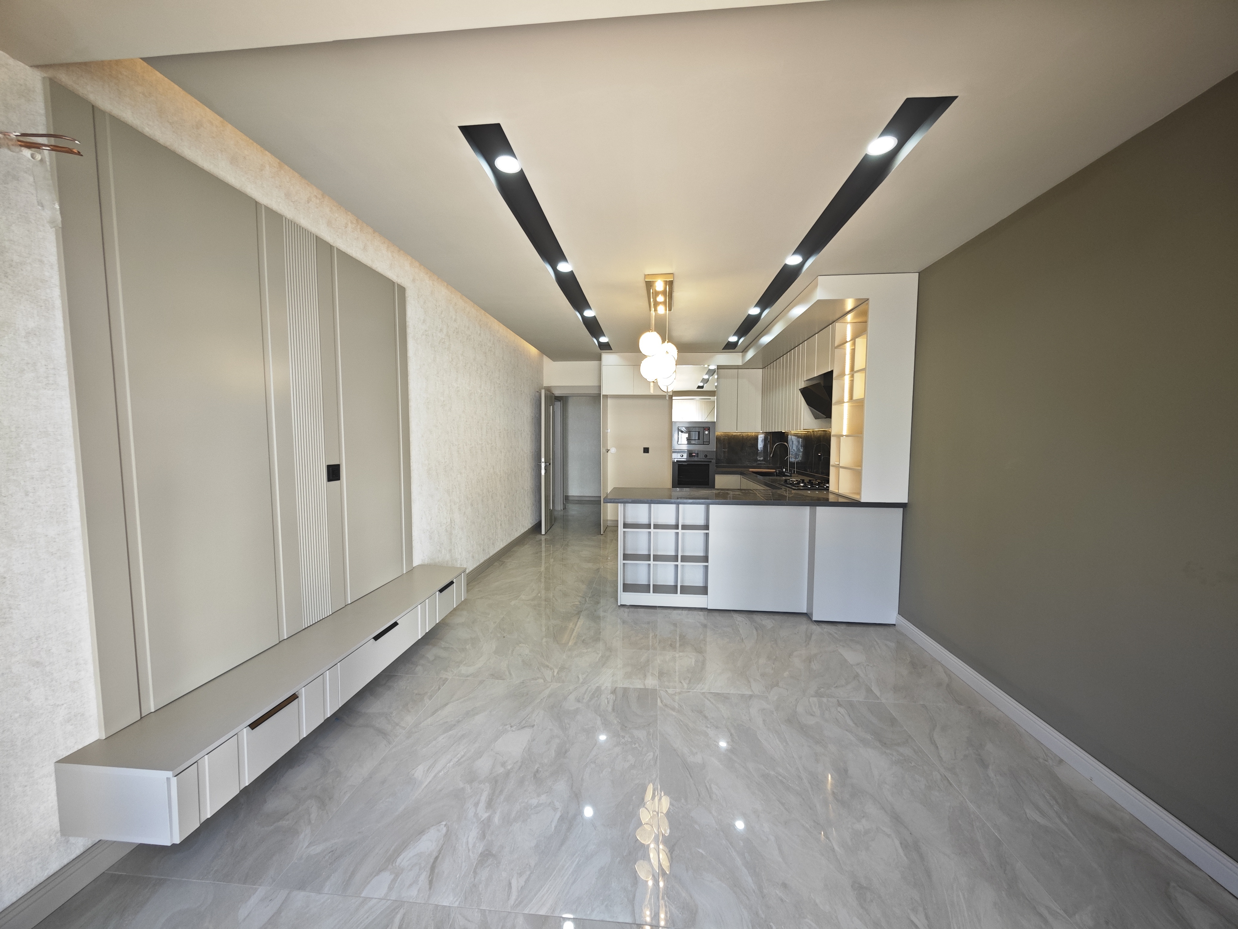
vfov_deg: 94.5
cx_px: 619
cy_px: 464
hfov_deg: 110.5
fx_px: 429
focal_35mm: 12
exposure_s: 1/50
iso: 100
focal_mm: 2.03
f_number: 1.8
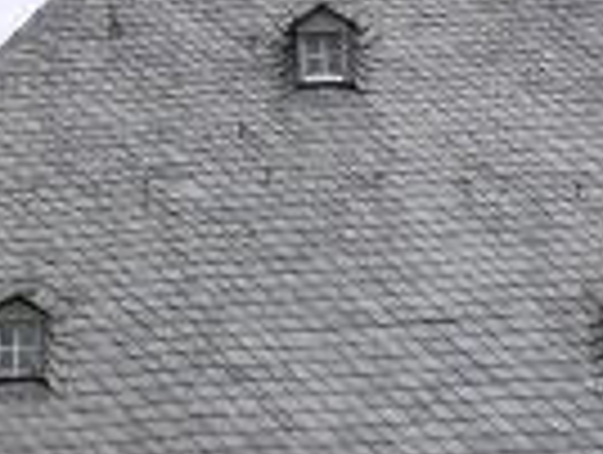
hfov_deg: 8.3
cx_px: 45
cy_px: 382
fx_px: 4153
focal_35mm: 238
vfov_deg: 6.3
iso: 100
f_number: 4
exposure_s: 1/640
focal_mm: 20
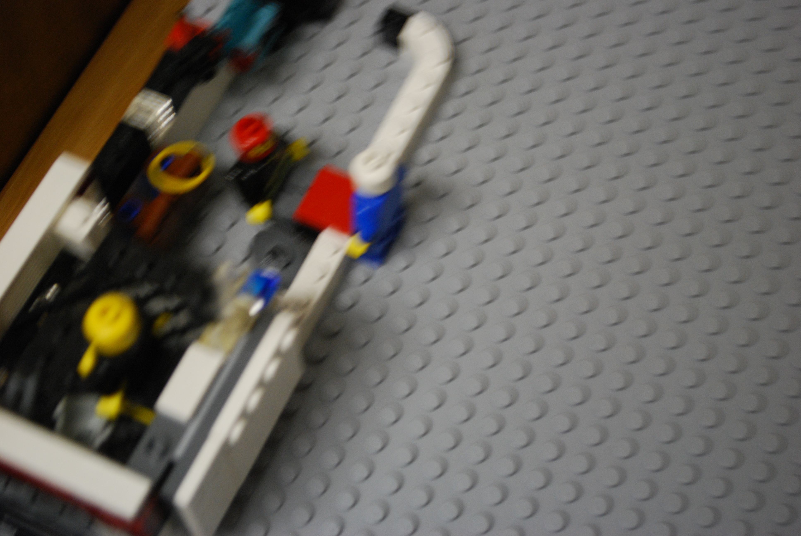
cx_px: 400
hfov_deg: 29.2
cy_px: 268
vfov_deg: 19.8
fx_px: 1537
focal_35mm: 69
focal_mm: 46
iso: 500
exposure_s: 1/30
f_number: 5.3
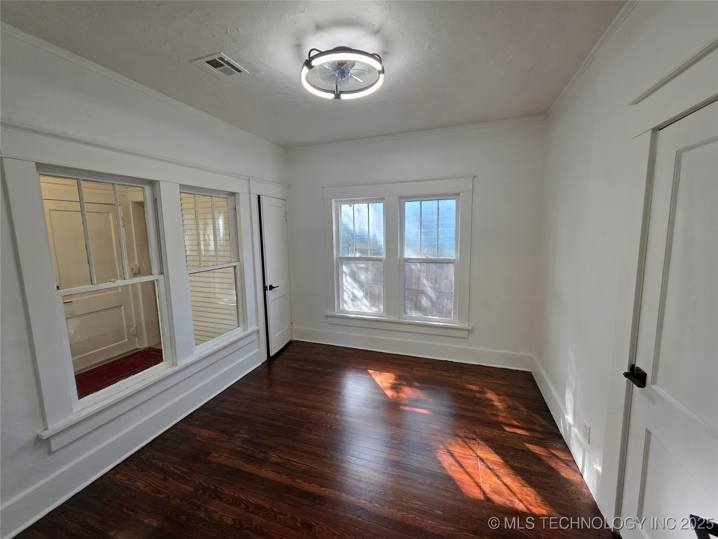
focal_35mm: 13
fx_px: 270
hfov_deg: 106.2
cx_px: 359
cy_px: 270
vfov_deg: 89.9
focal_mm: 2.2
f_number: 1.9
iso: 200
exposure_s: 1/120
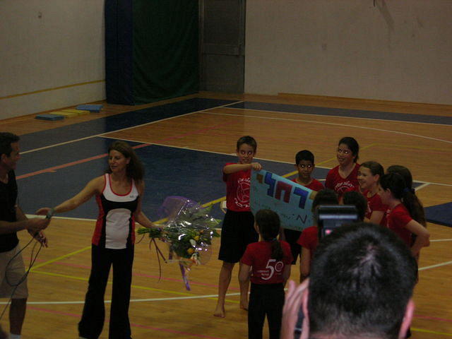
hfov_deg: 17.4
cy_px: 170
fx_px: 1476
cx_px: 226
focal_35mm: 113
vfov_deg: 13.1
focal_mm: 23.4
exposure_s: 1/60.1
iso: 200
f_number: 4.9
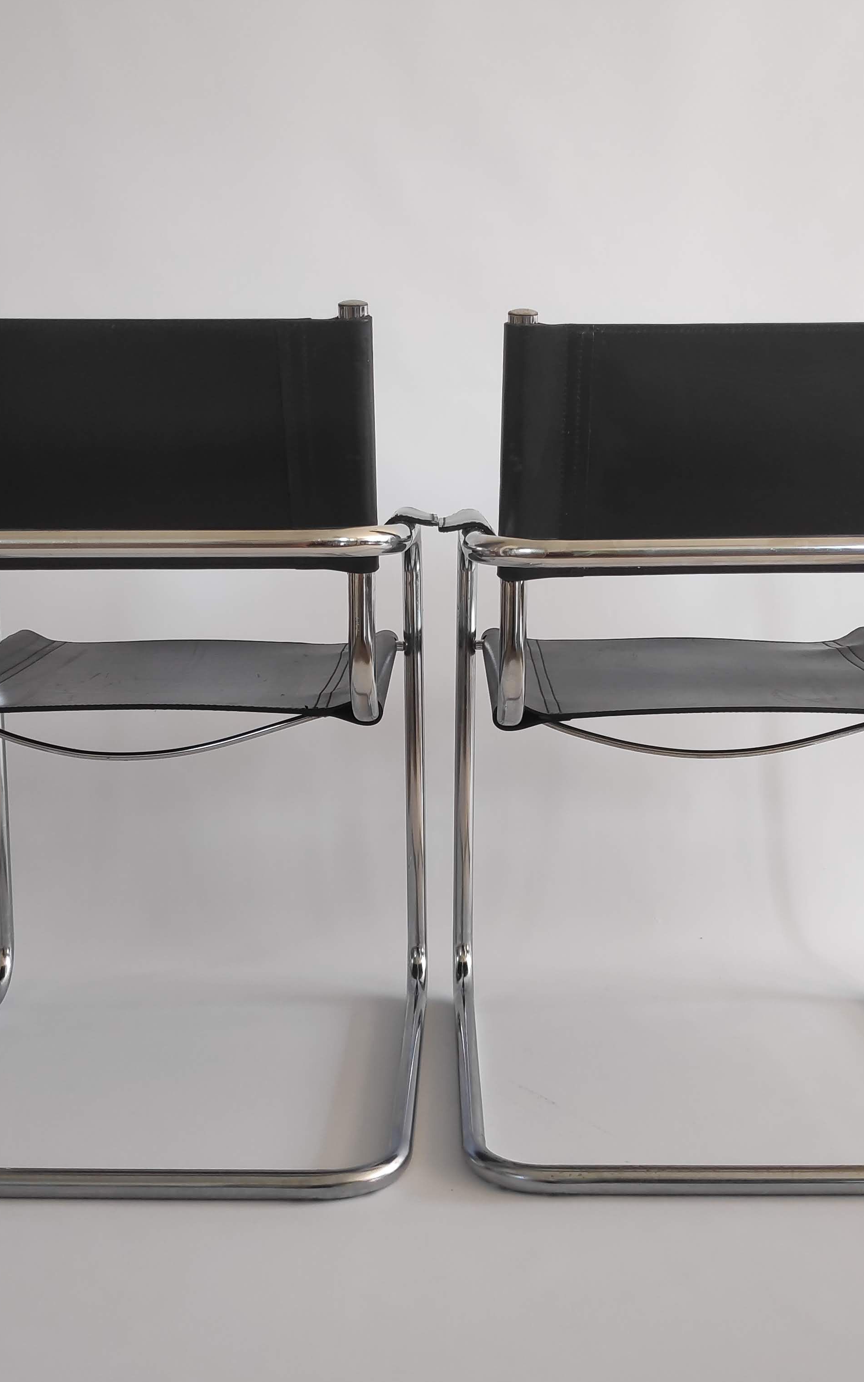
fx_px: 1055
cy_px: 718
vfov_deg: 66.4
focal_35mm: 28
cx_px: 446
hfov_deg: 44.5
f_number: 1.9
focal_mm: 3.94
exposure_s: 1/100
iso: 304
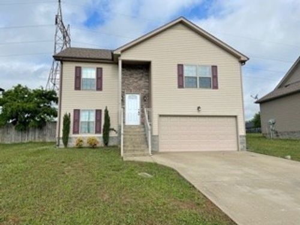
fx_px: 225
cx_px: 150
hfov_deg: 67.3
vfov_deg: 53.1
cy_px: 112
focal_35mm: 26
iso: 32
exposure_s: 1/3731
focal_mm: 4.2
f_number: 1.6
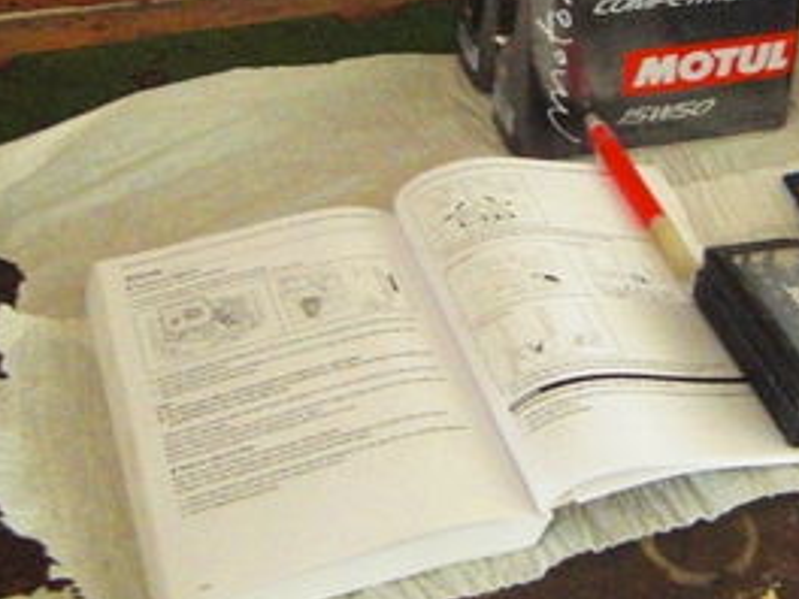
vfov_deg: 21.4
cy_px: 145
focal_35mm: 68
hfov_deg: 27.8
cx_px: 666
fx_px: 1570
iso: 800
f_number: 2.6
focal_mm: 4.9
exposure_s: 1/8
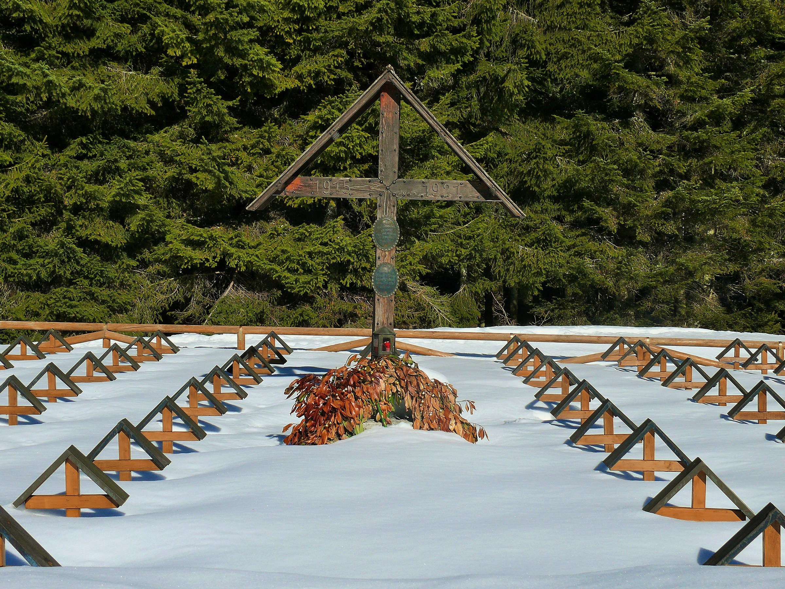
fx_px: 1429
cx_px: 392
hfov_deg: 30.7
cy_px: 294
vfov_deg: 23.3
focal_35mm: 63
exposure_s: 1/500
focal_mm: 13.3
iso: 100
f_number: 8
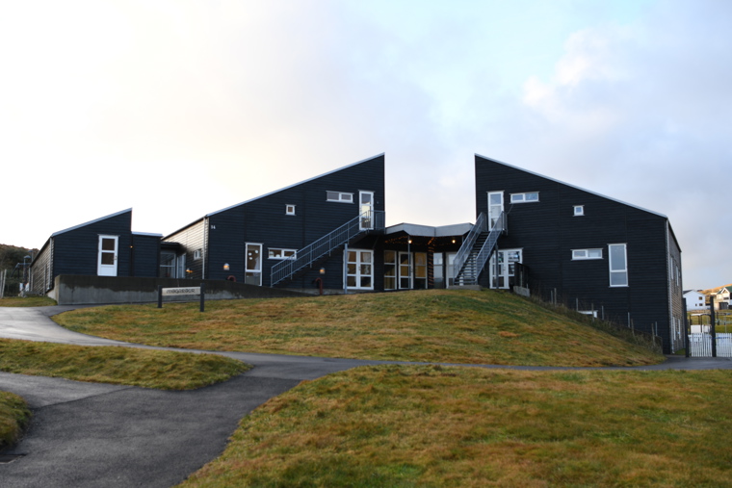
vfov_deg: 36.9
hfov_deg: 53.1
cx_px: 366
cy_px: 244
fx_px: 732
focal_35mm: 36
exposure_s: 1/200
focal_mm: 24
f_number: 2.8
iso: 100
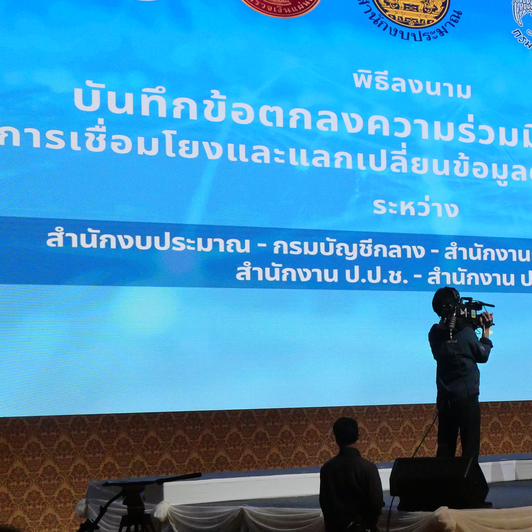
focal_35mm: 104
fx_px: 1808
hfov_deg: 16.5
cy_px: 228
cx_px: 507
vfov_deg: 16.7
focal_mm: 28
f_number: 7.1
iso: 4000
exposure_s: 1/500
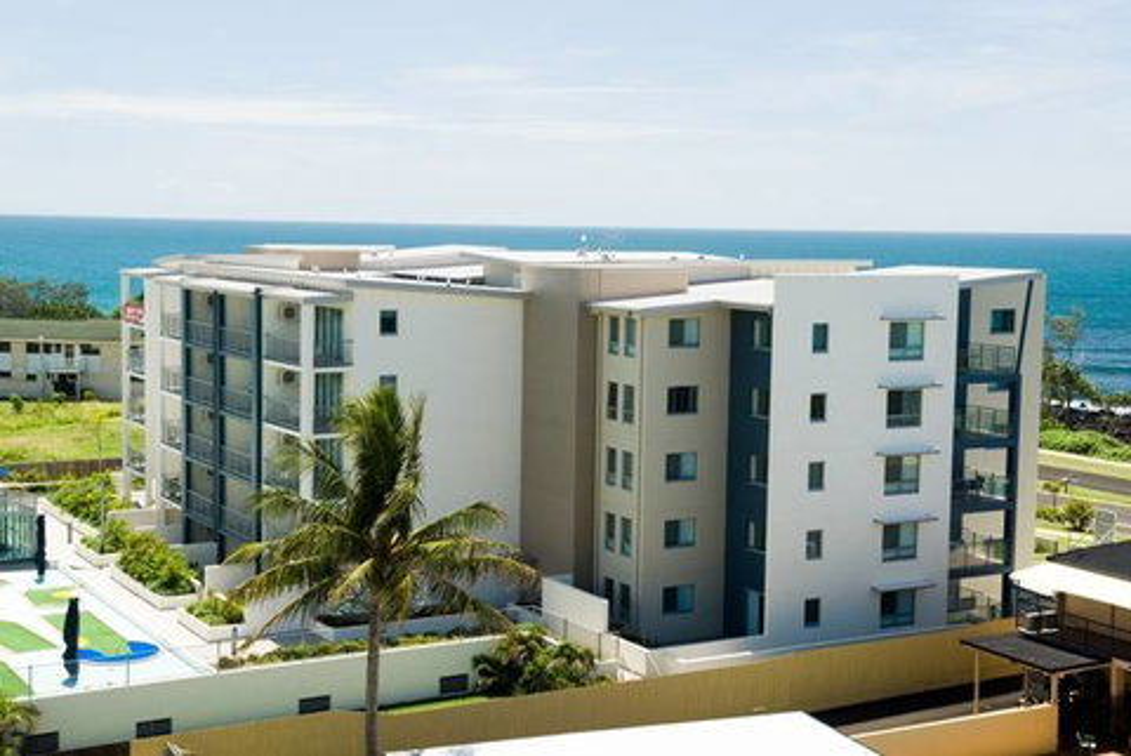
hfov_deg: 37.8
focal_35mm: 52
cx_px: 566
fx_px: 1651
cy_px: 378
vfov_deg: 25.8
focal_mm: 35
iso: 100
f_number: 7.1
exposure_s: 1/80
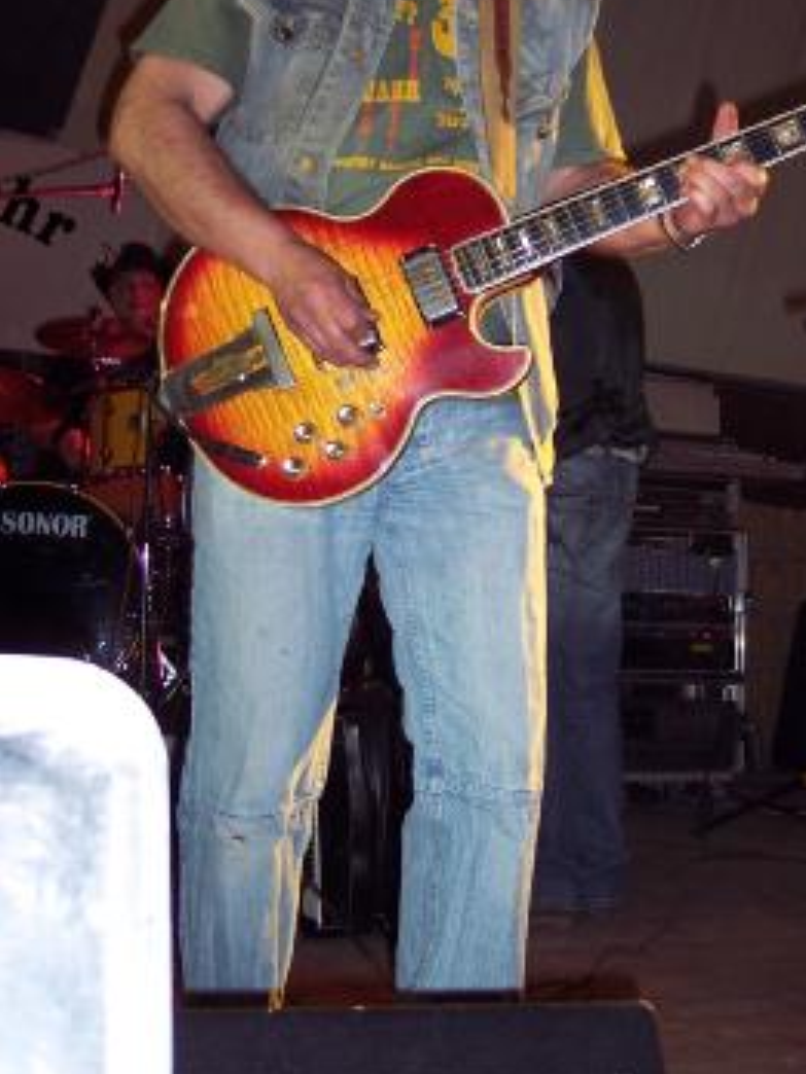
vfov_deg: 33.9
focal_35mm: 56
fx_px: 1739
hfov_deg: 25.9
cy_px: 327
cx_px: 576
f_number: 2.8
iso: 100
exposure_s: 1/60
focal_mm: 8
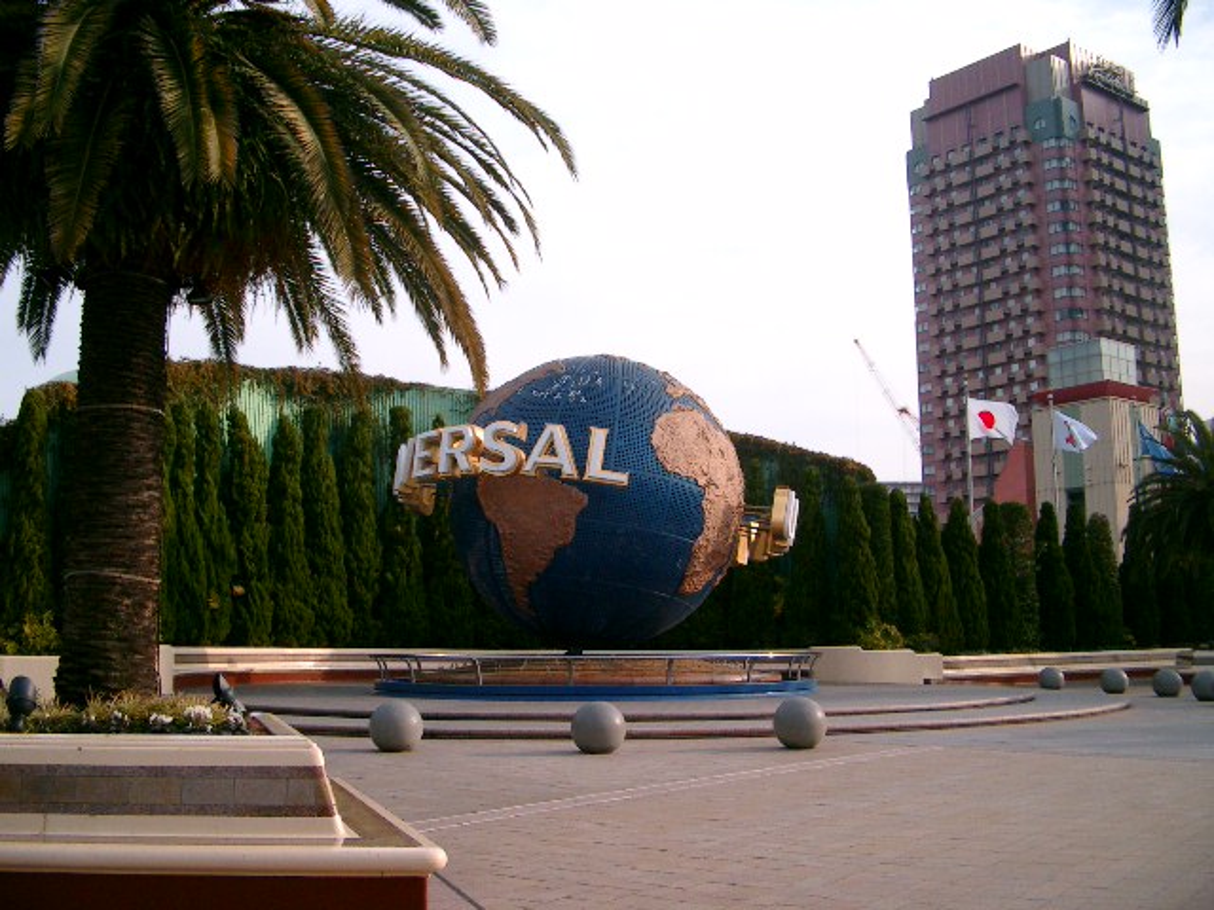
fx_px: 1298
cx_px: 607
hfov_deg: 50.1
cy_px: 455
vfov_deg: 38.7
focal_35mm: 37
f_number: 5
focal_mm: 7.6
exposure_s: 1/400
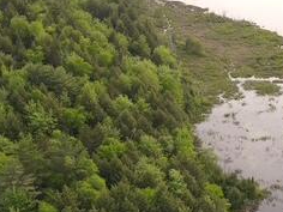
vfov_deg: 22.6
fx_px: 531
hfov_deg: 28.5
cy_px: 122
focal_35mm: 65
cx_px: 263
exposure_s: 1/80
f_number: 2.8
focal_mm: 4.5
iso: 110
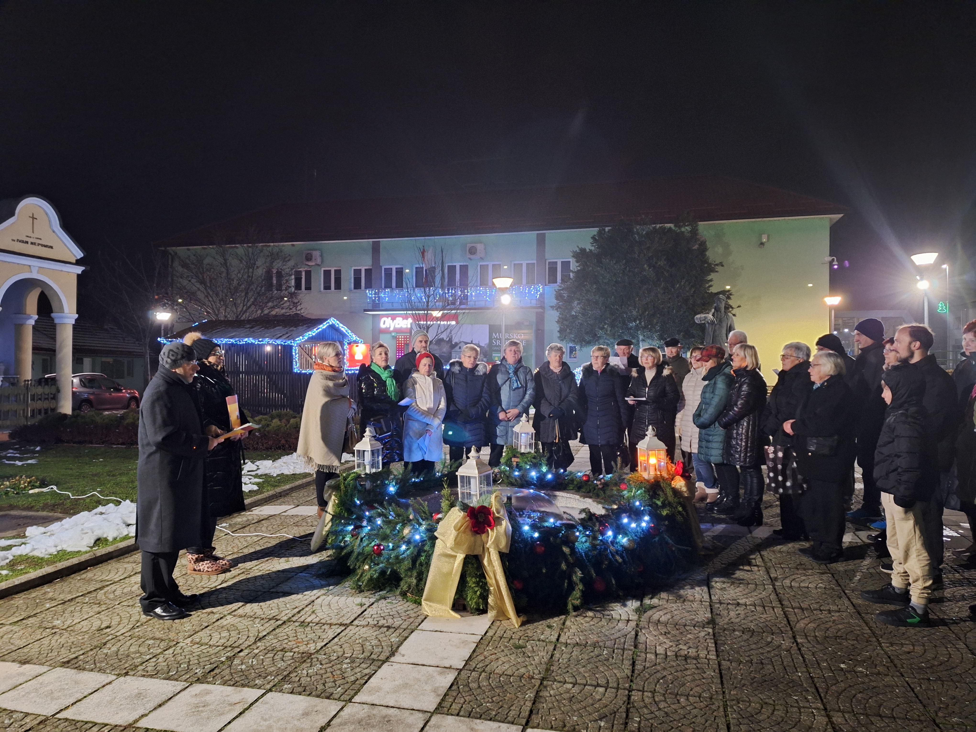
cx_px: 488
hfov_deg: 73.9
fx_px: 648
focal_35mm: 23
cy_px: 366
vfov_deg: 58.9
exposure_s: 1/20
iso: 640
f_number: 1.8
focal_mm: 5.54
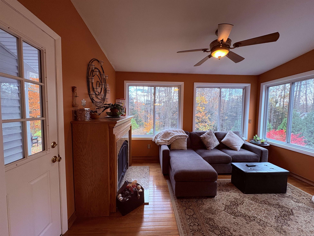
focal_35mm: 14
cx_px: 157
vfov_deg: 85.7
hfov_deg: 102.1
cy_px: 118
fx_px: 127
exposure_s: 1/120
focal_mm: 2.22
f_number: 2.2
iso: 160
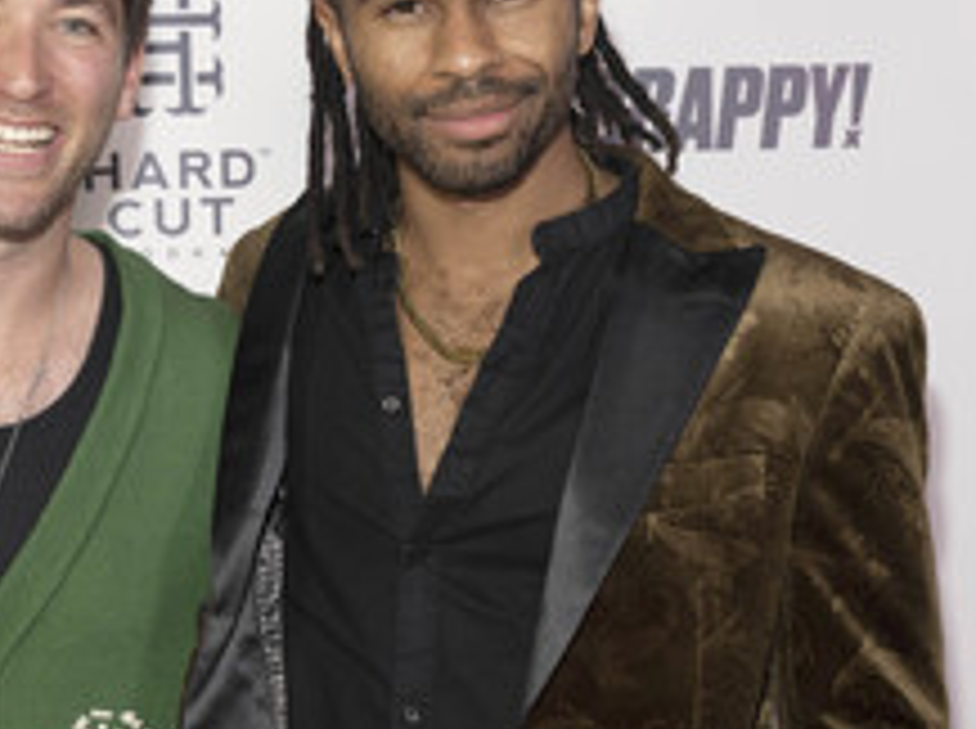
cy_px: 243
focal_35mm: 90
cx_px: -29
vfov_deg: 16.3
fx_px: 2533
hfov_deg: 21.0
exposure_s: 1/200
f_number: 5
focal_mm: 45
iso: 800
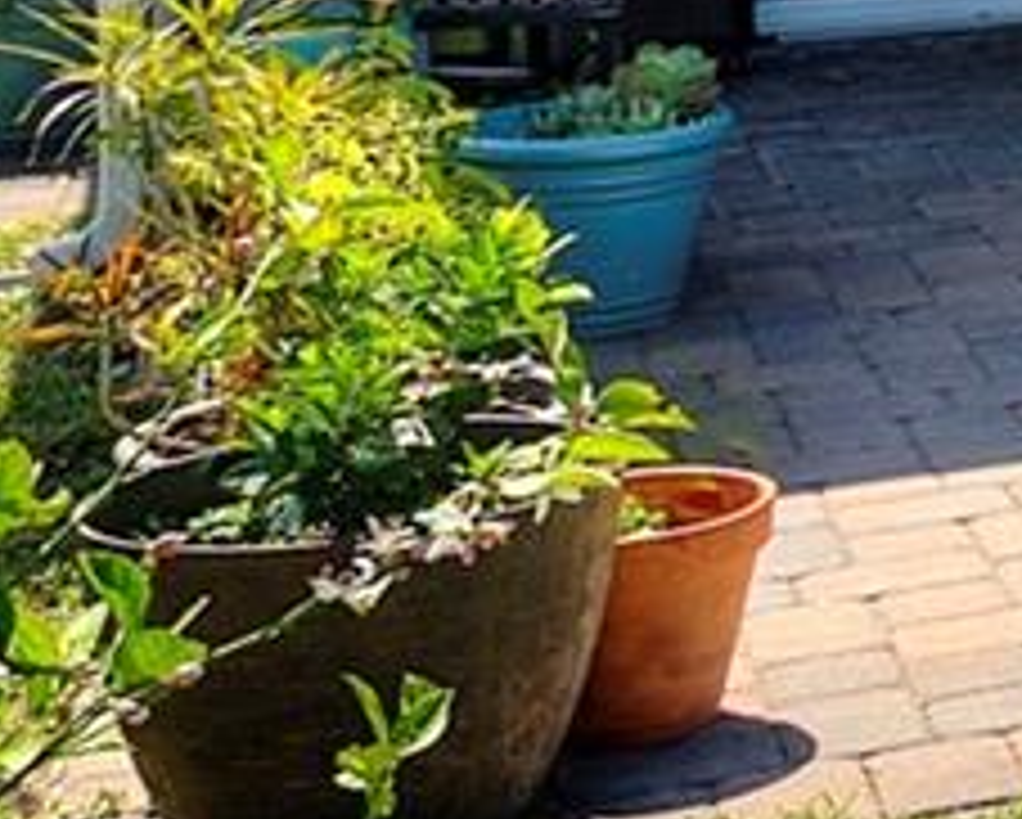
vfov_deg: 14.3
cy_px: -513
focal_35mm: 99
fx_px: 2997
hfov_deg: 12.4
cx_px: 2805
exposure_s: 1/320
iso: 100
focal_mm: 10
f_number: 4.5
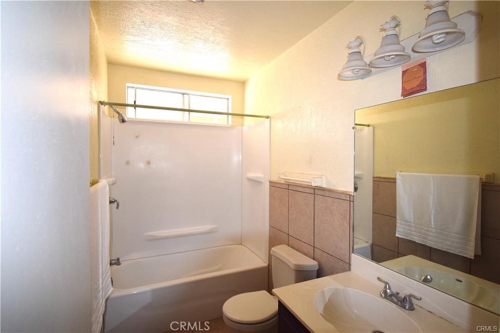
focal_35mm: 17
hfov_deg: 92.5
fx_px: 239
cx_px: 250
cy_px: 166
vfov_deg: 69.6
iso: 1100
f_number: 4.8
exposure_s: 1/60
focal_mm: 11.5
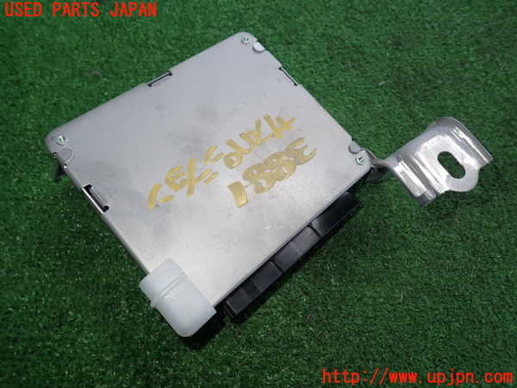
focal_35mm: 25
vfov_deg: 54.9
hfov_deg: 69.4
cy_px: 194
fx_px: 373
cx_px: 258
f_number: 2.8
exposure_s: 1/40
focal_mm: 4.5
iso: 200
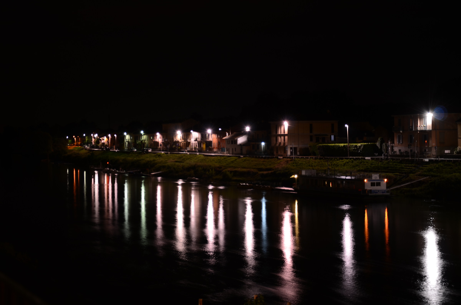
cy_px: 152
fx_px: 920
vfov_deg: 18.8
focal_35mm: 72
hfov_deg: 28.1
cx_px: 230
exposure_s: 6
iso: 100
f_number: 4.8
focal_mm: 48
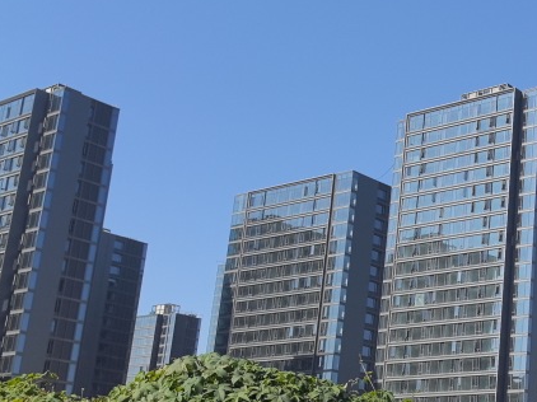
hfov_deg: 27.7
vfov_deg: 22.8
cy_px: 256
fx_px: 992
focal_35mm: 64
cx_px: 588
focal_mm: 5.75
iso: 50
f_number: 2
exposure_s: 1/2667
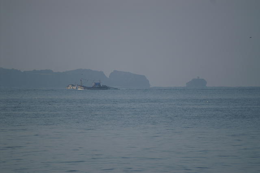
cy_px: 86
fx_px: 3248
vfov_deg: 3.1
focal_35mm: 450
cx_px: 130
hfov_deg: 4.6
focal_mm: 300
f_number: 5.6
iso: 200
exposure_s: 1/800
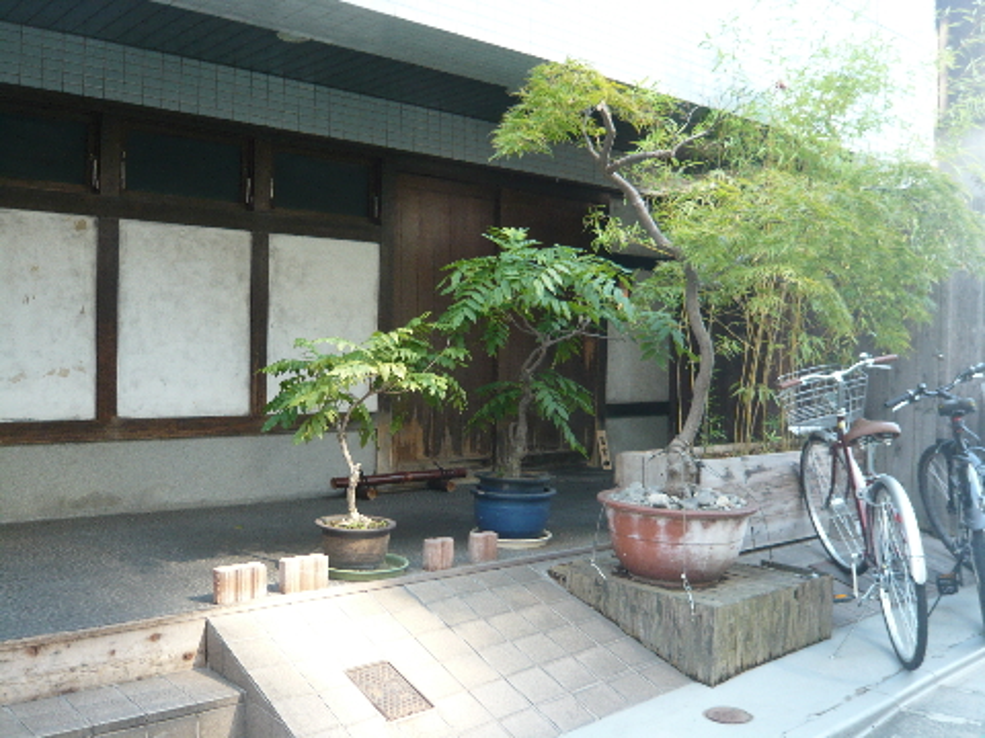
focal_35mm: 34
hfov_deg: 54.0
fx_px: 967
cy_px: 369
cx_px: 492
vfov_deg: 41.8
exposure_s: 1/30
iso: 125
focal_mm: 5.5
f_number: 3.1
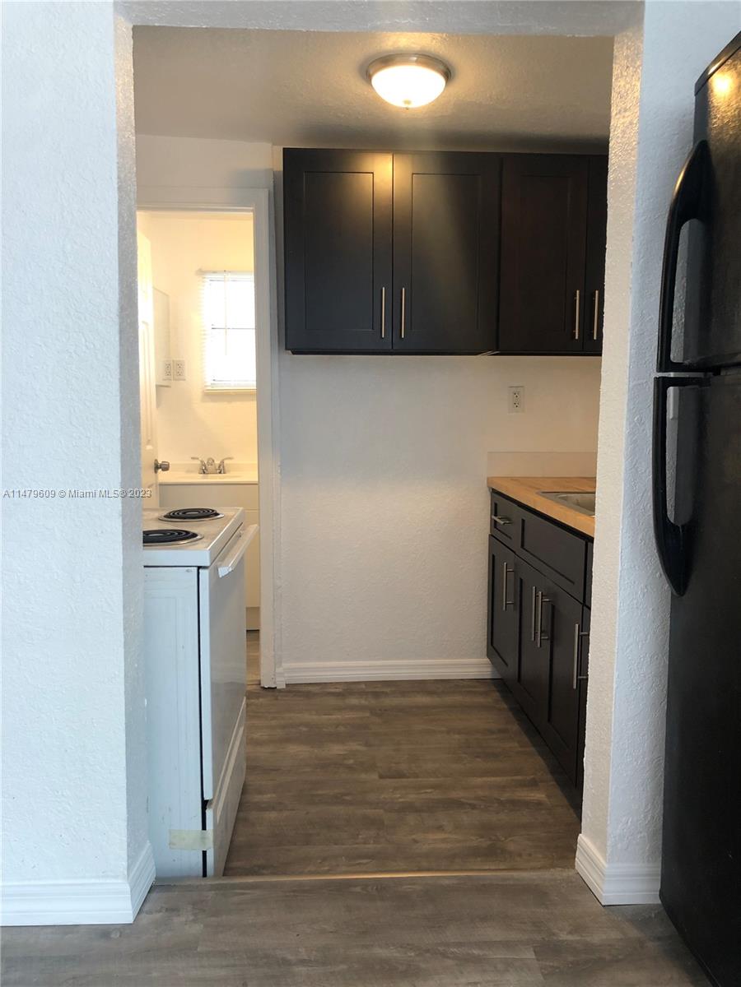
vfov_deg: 63.4
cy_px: 494
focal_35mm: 28
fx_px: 799
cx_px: 370
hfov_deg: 49.7
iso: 40
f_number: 1.8
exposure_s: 1/30
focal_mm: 4
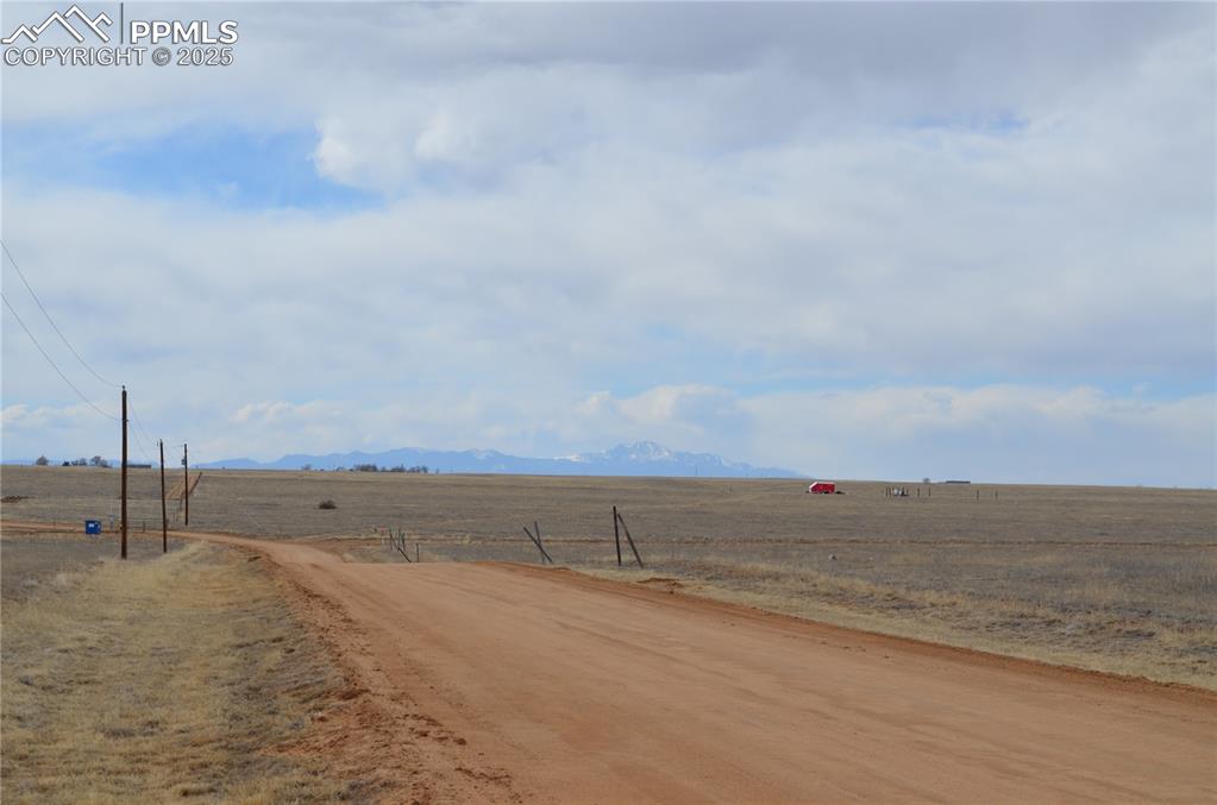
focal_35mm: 82
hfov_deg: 24.7
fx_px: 2782
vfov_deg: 16.5
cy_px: 402
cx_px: 608
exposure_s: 1/320
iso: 100
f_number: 9
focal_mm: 55
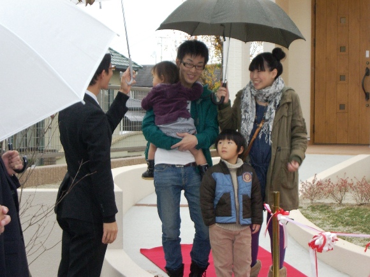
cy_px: 138
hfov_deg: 20.7
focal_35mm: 95
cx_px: 185
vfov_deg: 15.6
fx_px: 1015
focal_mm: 19.7
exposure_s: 1/80
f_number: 4.8
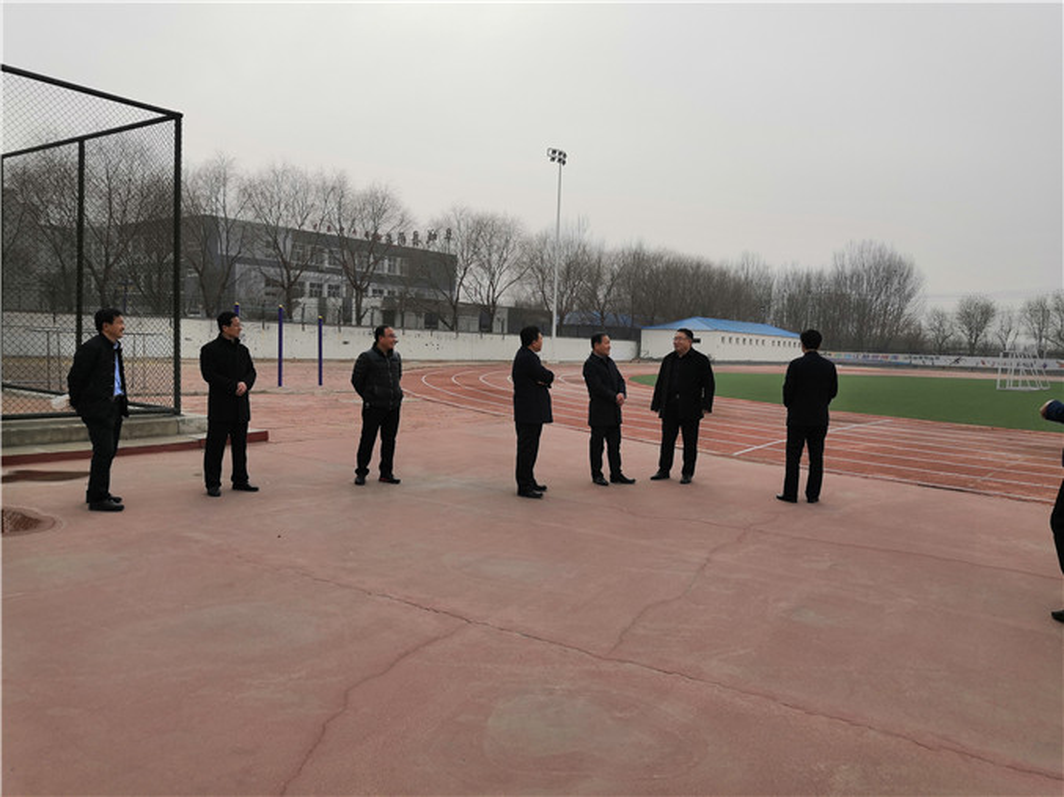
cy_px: 398
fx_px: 829
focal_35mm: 27
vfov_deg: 51.3
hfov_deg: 65.4
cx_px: 532
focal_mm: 3.95
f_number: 1.8
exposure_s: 1/1199
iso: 50
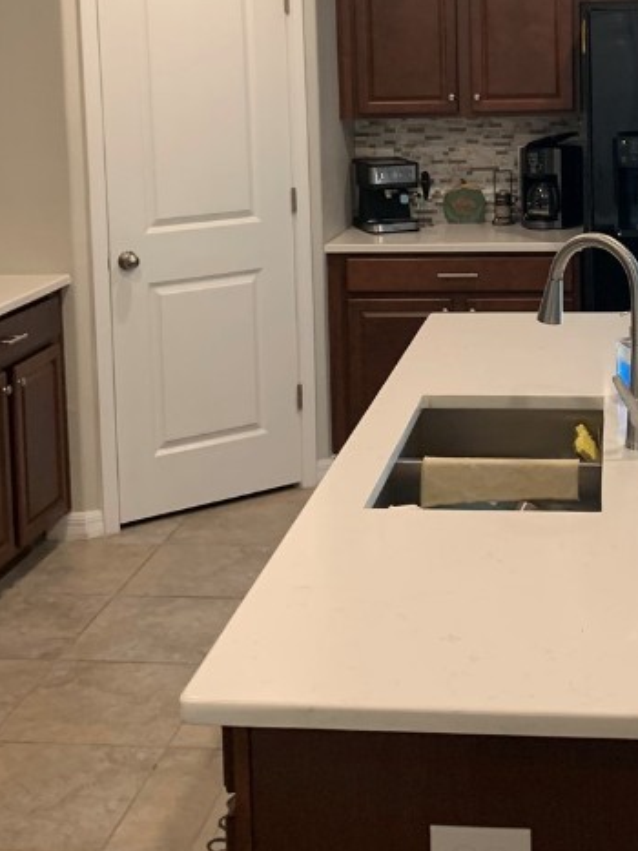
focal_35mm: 57
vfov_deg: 32.8
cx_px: 461
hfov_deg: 25.4
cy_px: 166
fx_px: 1401
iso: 125
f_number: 1.8
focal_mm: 4.25
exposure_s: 1/60
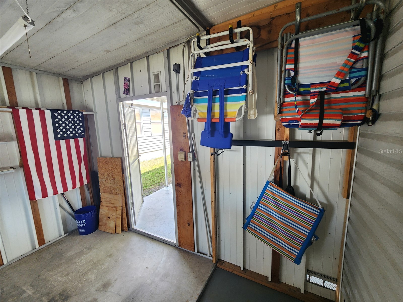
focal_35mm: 13
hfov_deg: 106.2
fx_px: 151
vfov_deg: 89.9
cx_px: 202
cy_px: 151
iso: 160
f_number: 2.2
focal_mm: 2.2
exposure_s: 1/60
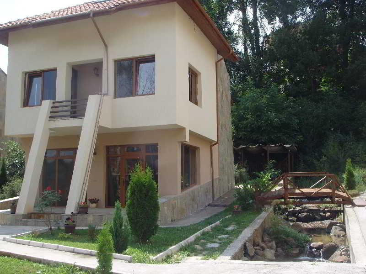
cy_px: 137
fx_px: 412
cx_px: 183
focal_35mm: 39
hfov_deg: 47.9
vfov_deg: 36.8
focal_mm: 6.6
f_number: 6.3
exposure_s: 1/125
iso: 50
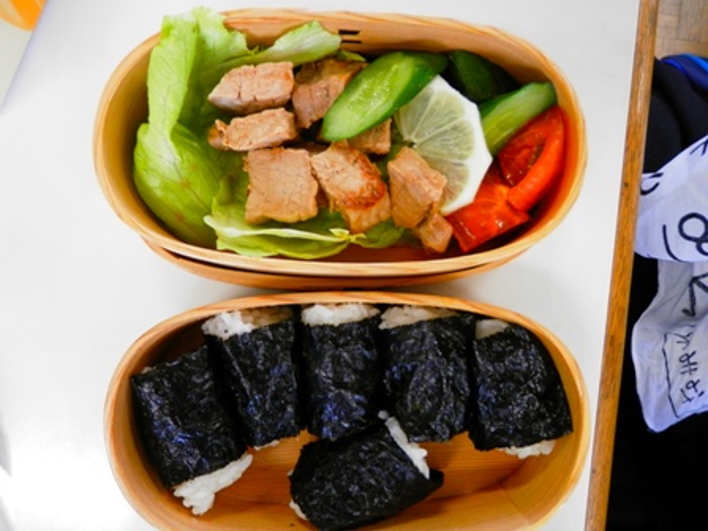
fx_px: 511
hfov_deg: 69.4
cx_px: 354
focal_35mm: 25
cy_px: 266
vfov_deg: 54.9
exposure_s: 1/20
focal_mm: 4.5
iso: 200
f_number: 3
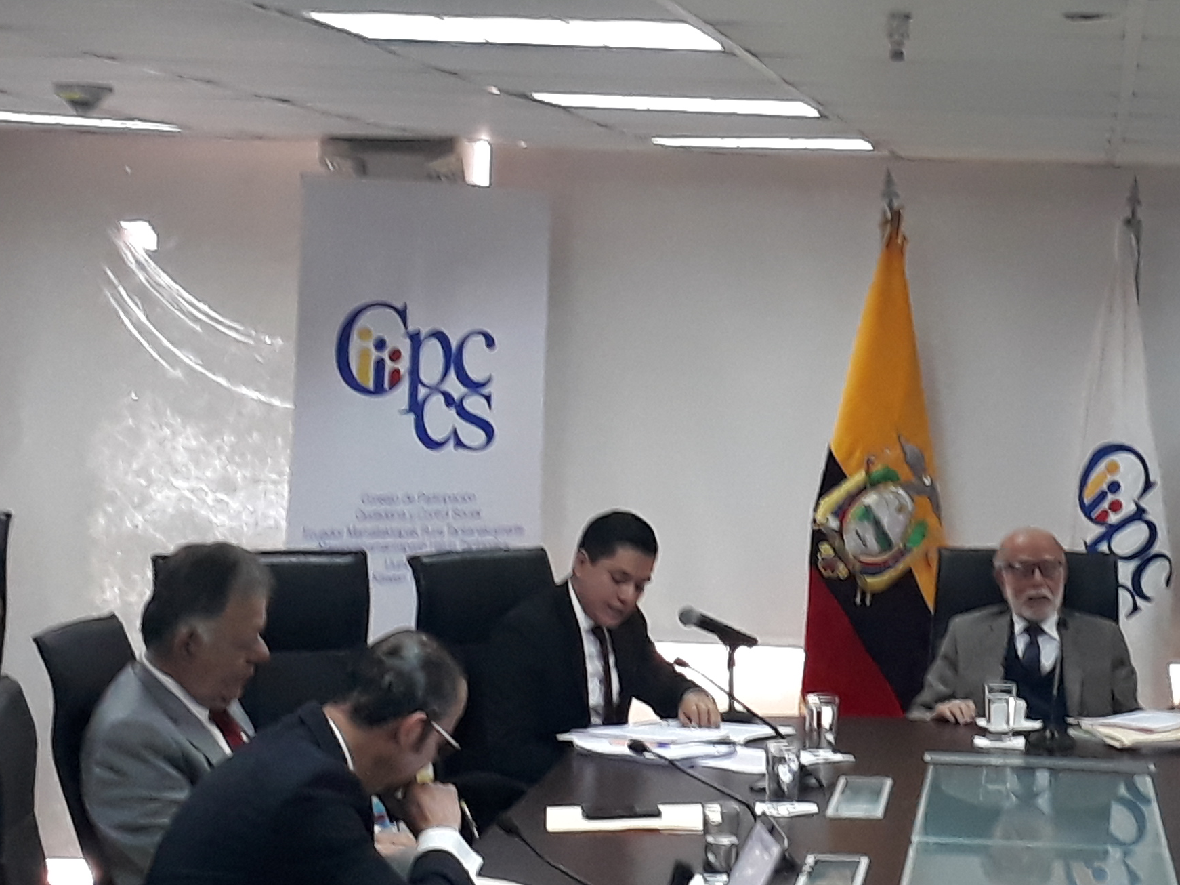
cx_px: 1020
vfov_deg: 22.5
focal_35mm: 64
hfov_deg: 29.3
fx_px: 2181
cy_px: 136
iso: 160
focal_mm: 3.6
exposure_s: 1/30
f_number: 1.9
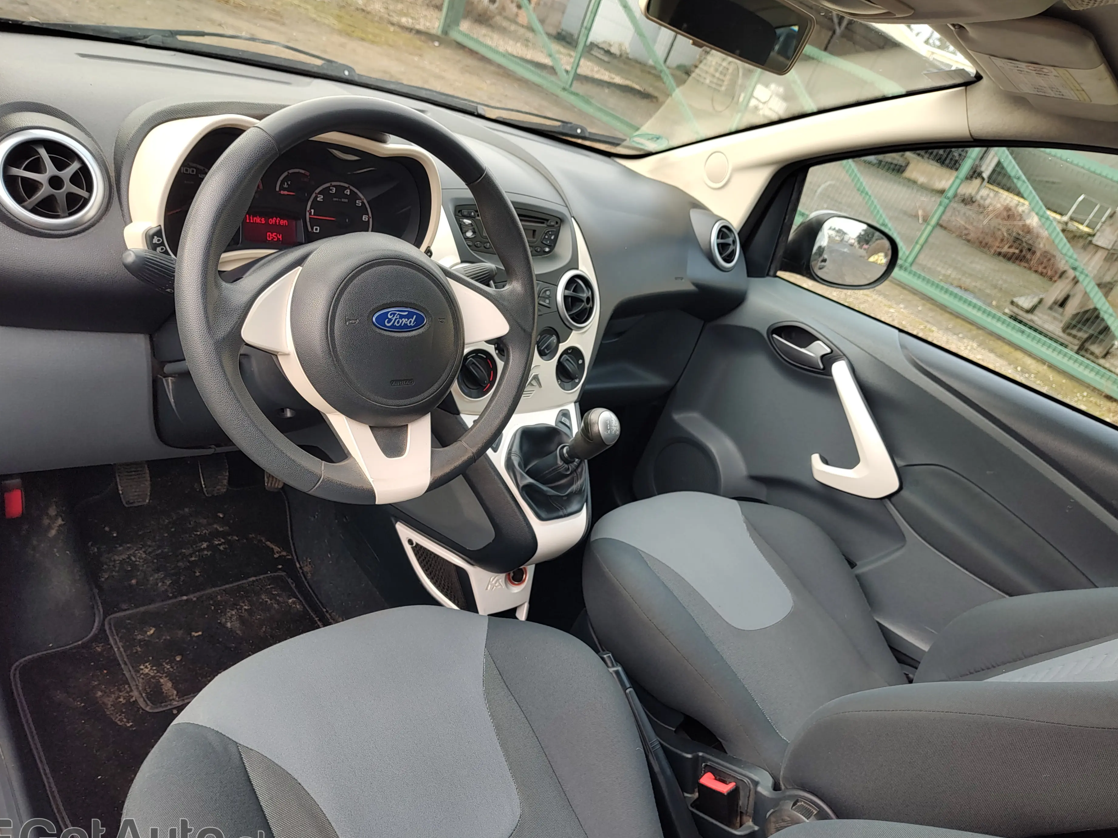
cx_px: 549
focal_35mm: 24
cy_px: 437
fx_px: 775
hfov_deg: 71.6
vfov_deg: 56.8
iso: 100
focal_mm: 5.56
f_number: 1.8
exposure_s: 1/155
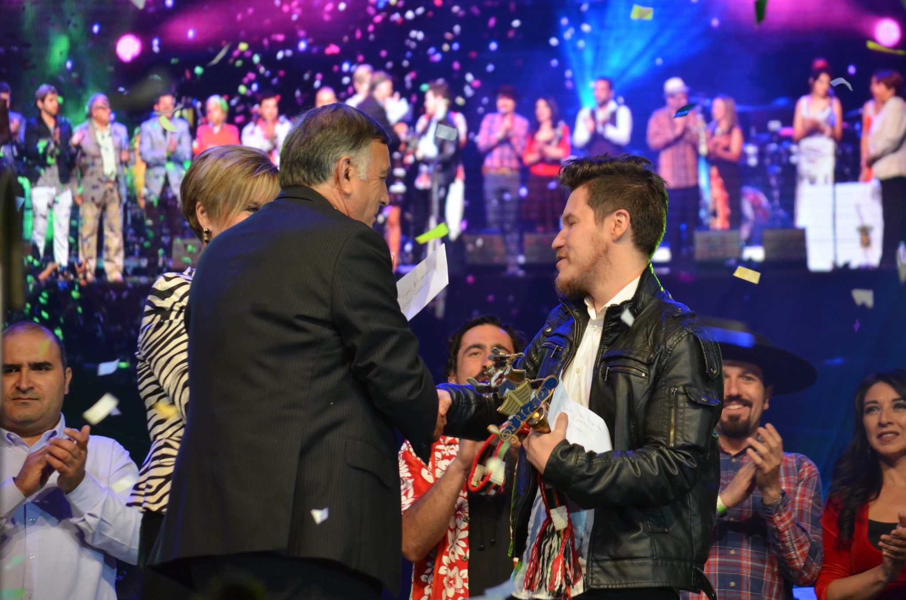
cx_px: 453
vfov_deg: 8.7
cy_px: 300
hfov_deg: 13.1
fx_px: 3955
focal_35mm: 158
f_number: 4.5
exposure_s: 1/200
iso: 1000
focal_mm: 105
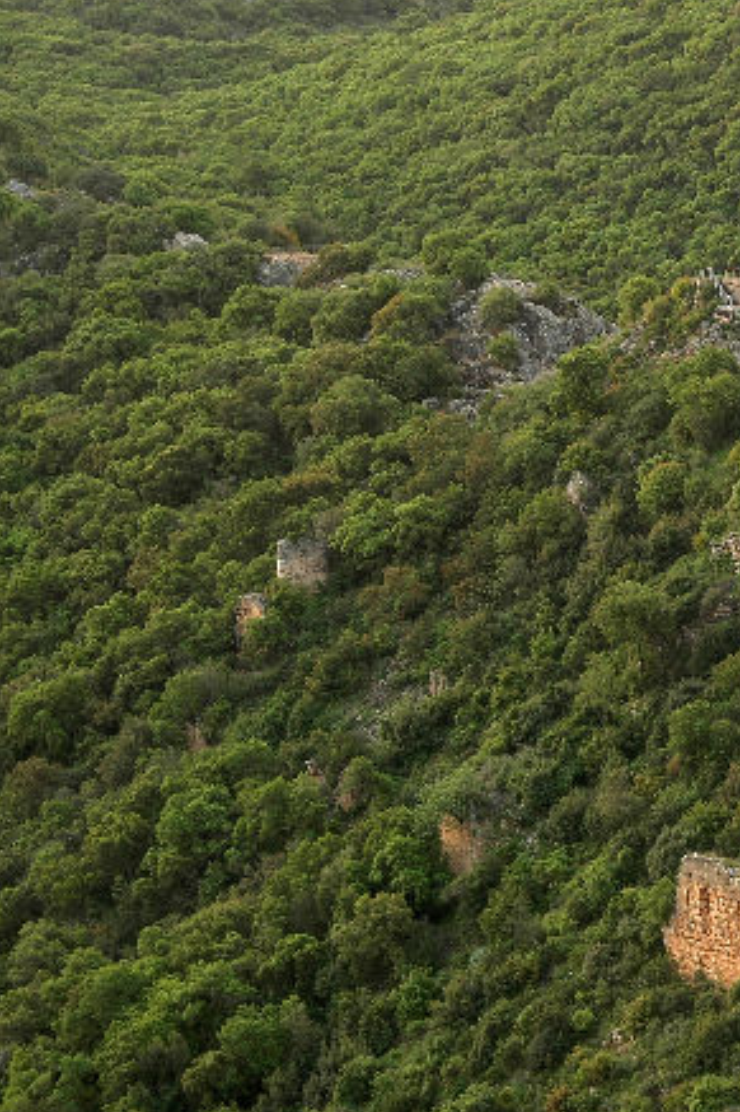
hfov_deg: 7.2
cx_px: 814
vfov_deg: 10.8
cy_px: 587
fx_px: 5858
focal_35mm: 190
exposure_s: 1/25
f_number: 9
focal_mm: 75
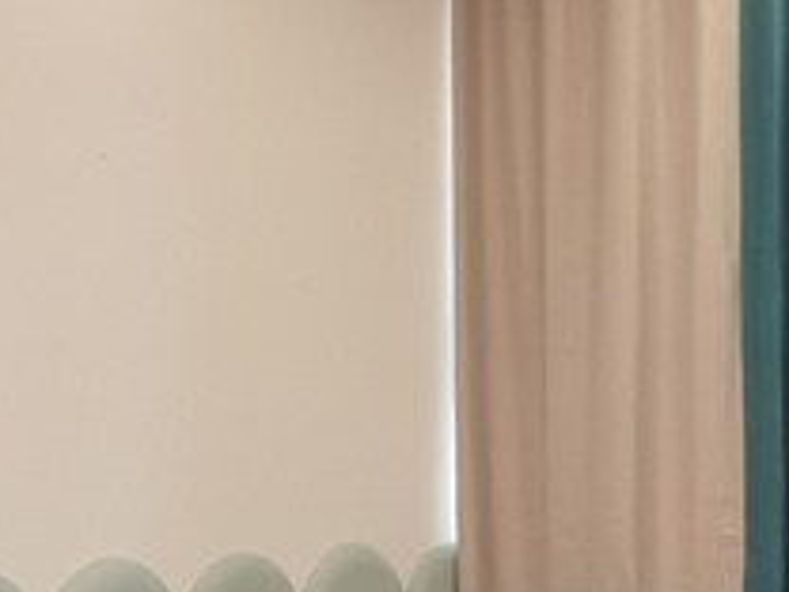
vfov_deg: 16.0
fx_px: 2074
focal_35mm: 91
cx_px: 736
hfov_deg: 21.0
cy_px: 567
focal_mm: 4.94
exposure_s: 1/100
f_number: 1.9
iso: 320
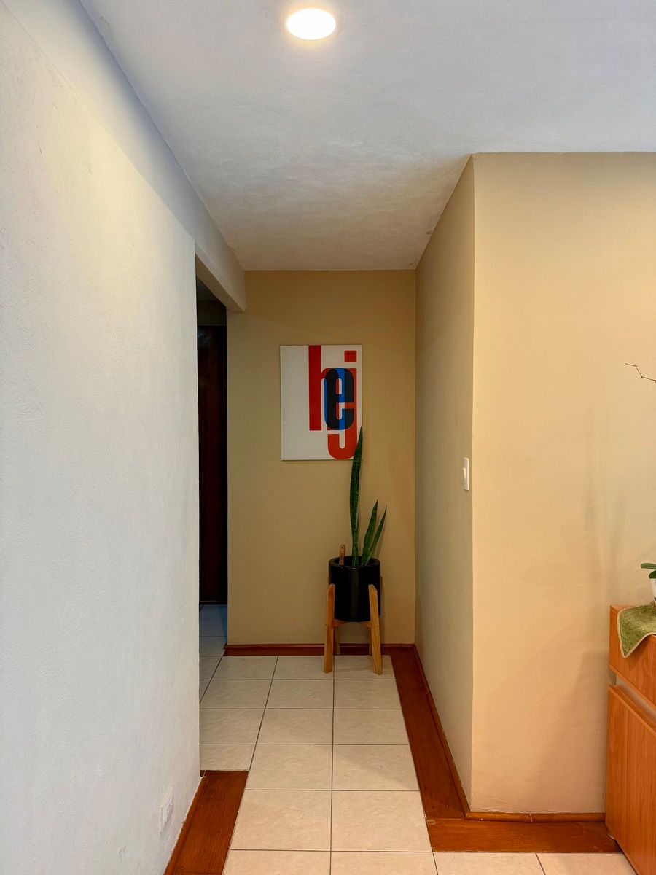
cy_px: 438
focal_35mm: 24
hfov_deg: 56.8
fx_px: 606
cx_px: 328
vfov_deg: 71.6
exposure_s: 1/60
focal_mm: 6.76
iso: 160
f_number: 1.78
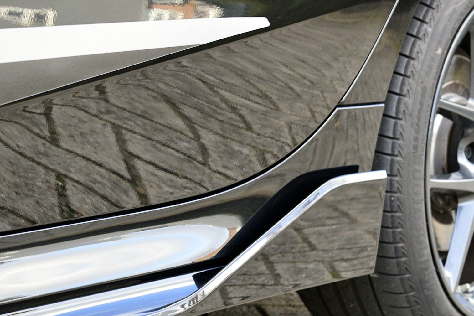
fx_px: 1377
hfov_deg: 19.5
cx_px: 216
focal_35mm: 105
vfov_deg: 13.1
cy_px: 197
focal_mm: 55
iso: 800
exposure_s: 1/60
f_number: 7.1
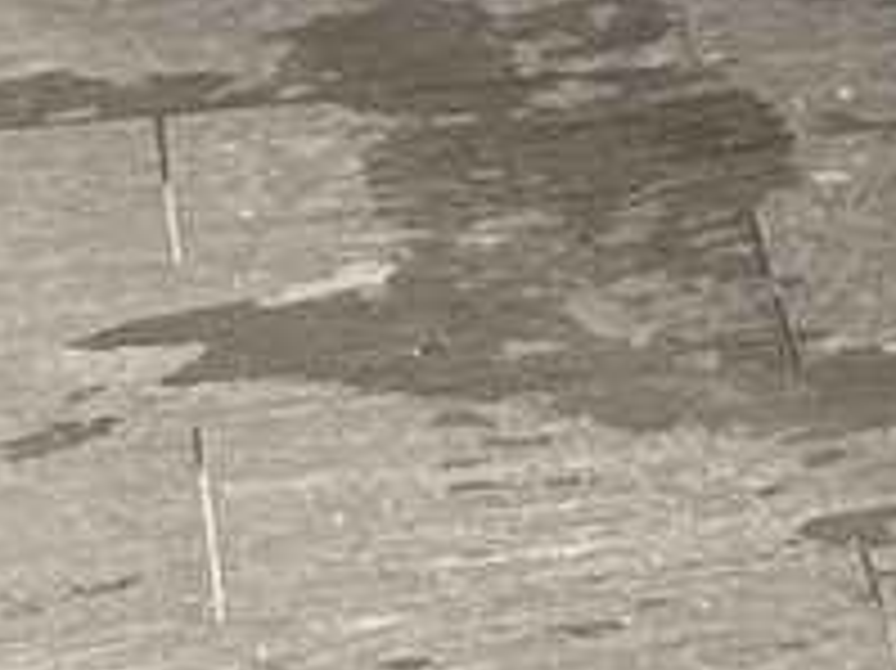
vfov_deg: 4.1
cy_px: -1282
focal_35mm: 348
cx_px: 2611
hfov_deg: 5.4
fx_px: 9002
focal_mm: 6.76
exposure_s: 1/50
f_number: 1.78
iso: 100
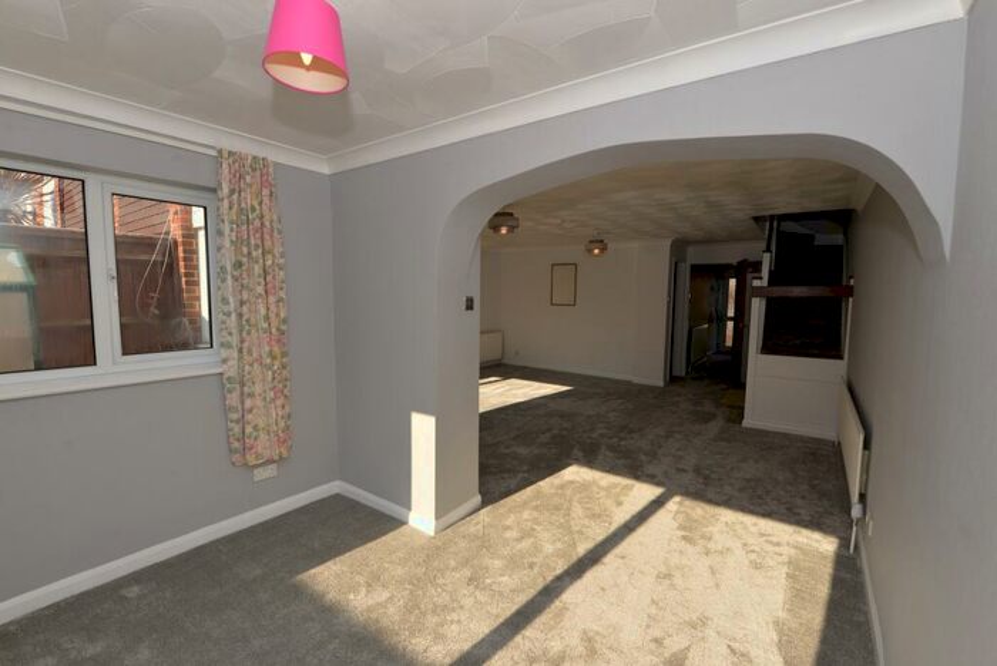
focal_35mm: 16
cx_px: 498
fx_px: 443
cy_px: 333
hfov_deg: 96.7
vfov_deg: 73.9
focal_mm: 16
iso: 100
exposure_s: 1/200
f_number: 7.1
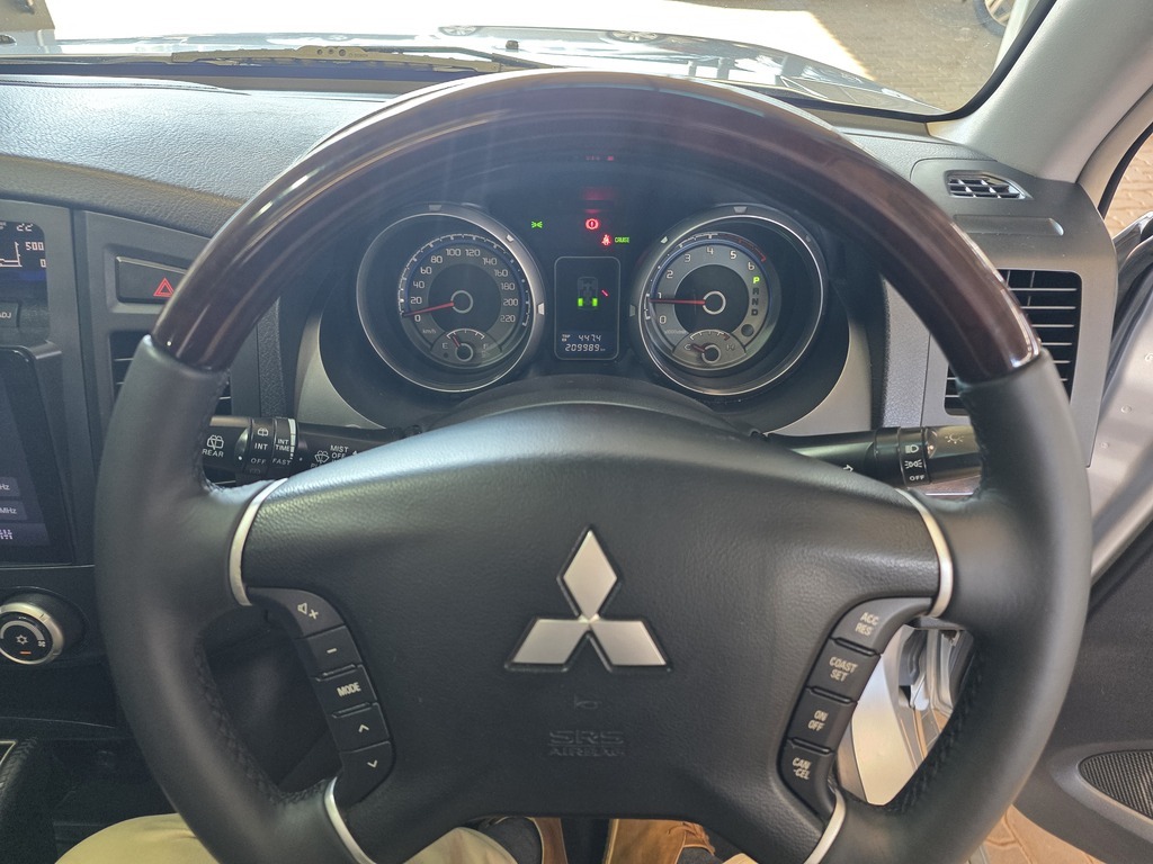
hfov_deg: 73.9
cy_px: 432
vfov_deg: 58.9
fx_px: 766
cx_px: 576
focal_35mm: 23
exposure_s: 1/100
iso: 250
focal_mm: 6.25
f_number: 1.7
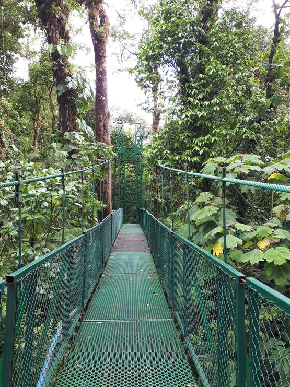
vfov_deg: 63.5
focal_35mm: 28
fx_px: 313
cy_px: 191
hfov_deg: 49.7
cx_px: 141
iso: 40
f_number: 1.9
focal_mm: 3.6
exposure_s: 1/100
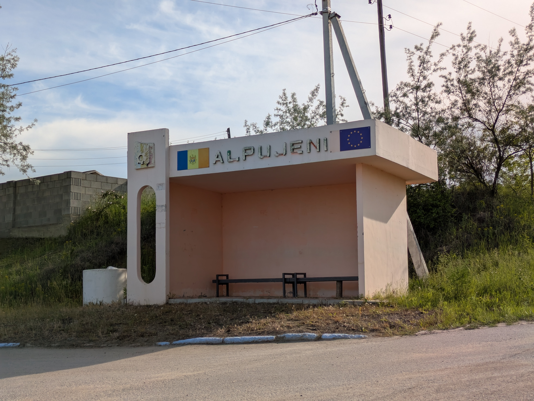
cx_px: 267
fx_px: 787
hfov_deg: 37.5
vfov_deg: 28.6
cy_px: 200
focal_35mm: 51
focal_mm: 5.43
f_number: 1.89
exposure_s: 1/2494
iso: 49
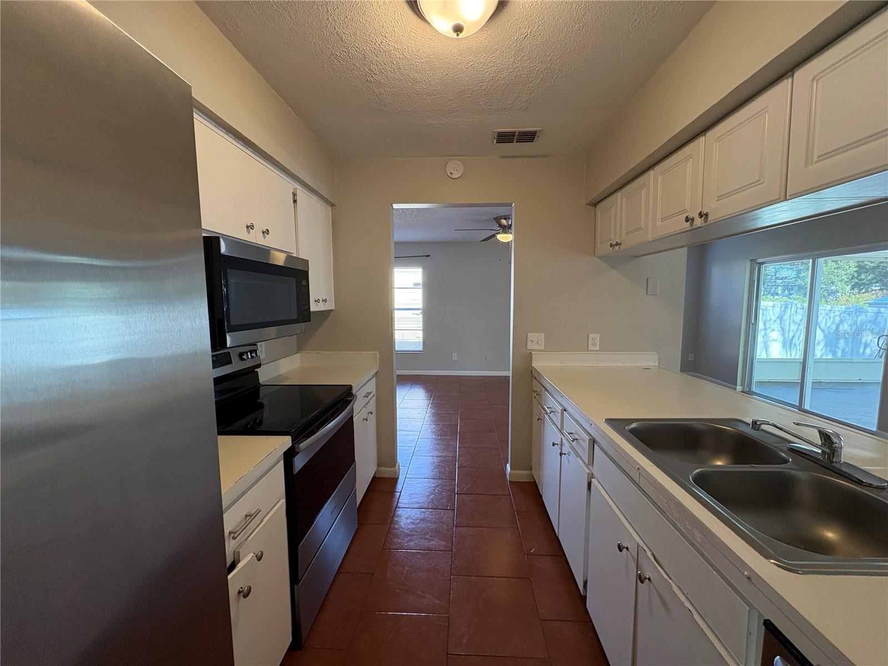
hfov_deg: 102.1
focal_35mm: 14
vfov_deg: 85.7
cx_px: 444
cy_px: 333
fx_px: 359
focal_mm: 2.22
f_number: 2.2
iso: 320
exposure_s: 1/120
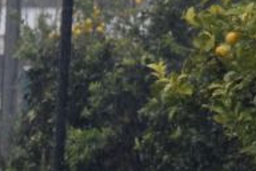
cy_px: 281
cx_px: -99
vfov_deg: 1.2
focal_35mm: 1151
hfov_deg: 1.8
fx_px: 8184
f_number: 11
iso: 3200
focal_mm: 230
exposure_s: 1/250
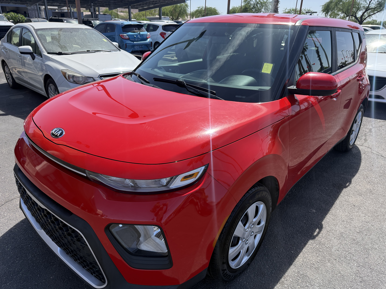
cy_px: 144
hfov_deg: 71.6
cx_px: 193
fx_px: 268
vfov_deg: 56.8
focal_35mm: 24
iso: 100
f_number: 1.78
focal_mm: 6.76
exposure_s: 1/2525
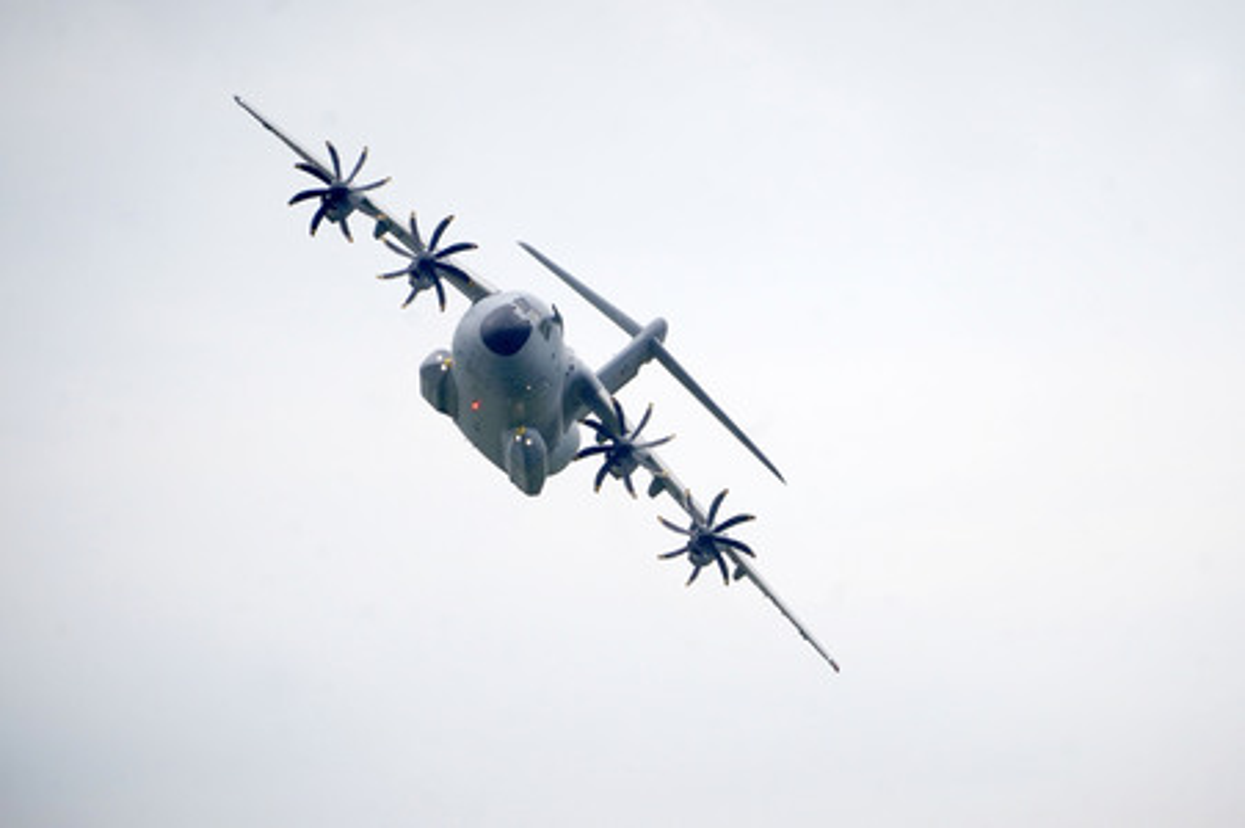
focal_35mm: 600
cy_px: 414
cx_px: 622
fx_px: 20734
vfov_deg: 2.3
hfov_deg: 3.4
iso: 1600
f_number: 7.1
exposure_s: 1/3200
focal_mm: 600
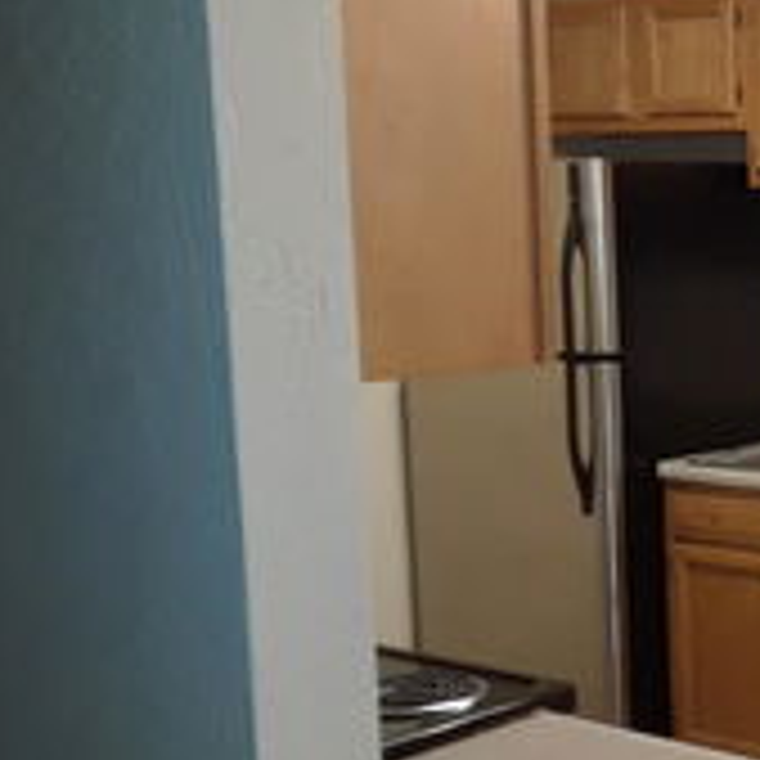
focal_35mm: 67
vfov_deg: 25.6
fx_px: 1664
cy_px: 490
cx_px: 915
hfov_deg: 23.5
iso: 100
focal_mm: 2.47
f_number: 1.9
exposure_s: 1/30
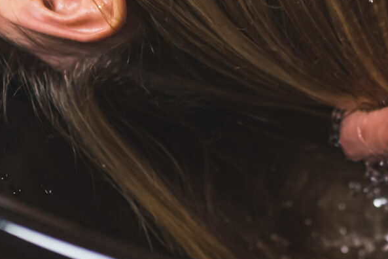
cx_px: 383
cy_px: 21
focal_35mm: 151
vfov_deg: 9.1
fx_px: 1628
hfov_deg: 13.4
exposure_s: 1/500
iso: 1250
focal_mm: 35
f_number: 1.8
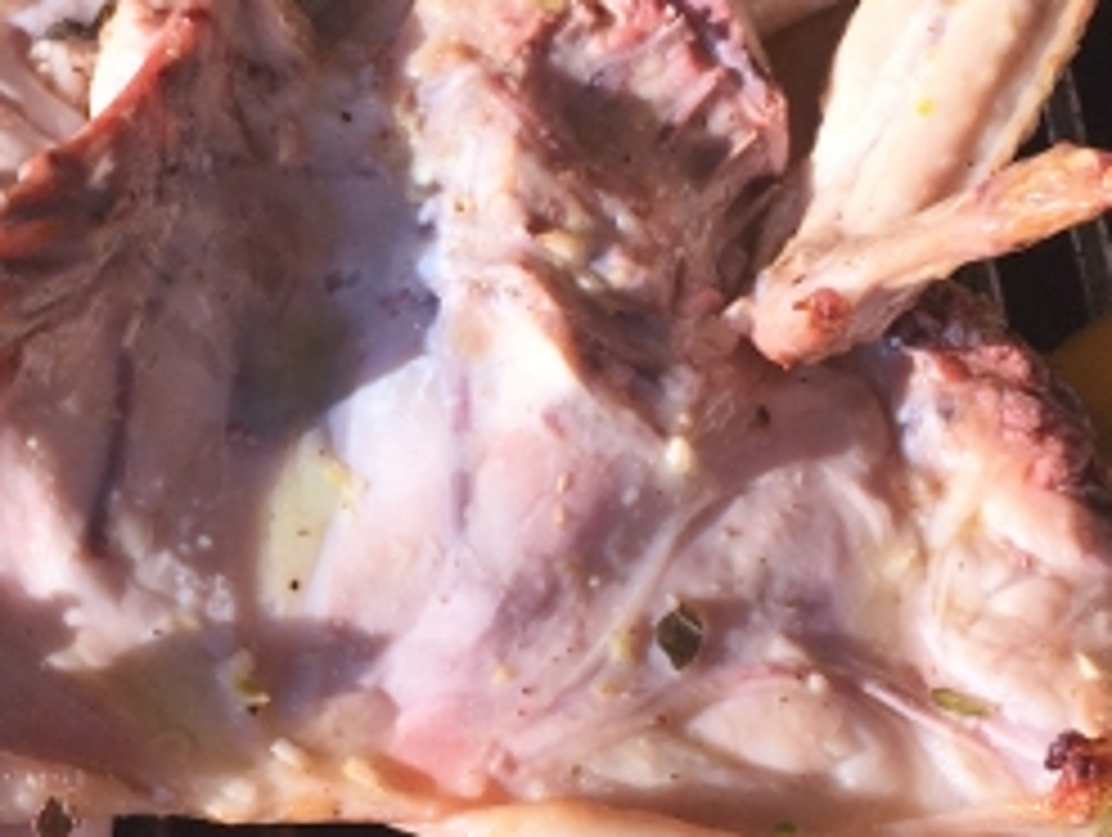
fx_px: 2413
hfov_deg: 25.4
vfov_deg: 19.6
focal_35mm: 75
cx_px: 189
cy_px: 608
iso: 32
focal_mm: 4.15
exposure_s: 1/898
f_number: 2.2
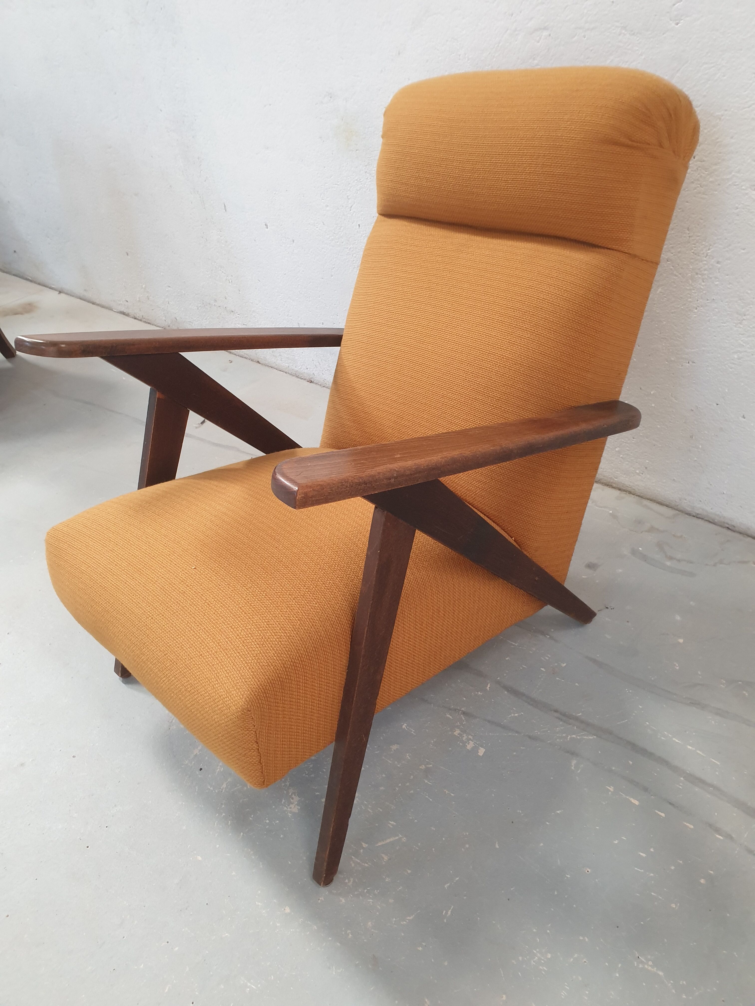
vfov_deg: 67.3
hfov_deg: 53.1
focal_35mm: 26
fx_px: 756
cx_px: 378
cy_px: 503
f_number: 2.4
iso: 250
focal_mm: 4.3
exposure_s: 1/38
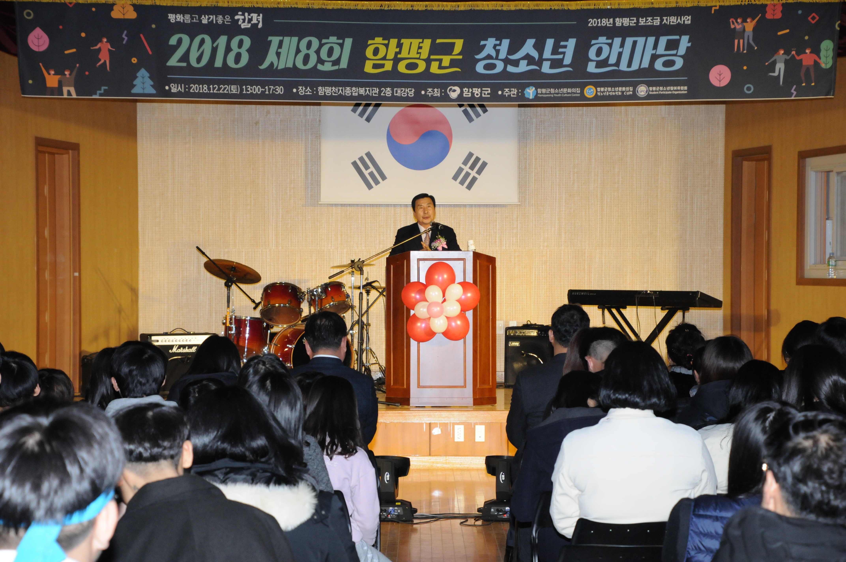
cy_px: 281
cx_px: 423
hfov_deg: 21.9
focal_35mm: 93
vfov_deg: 14.7
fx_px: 2183
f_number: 8
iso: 1250
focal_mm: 62
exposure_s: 1/60
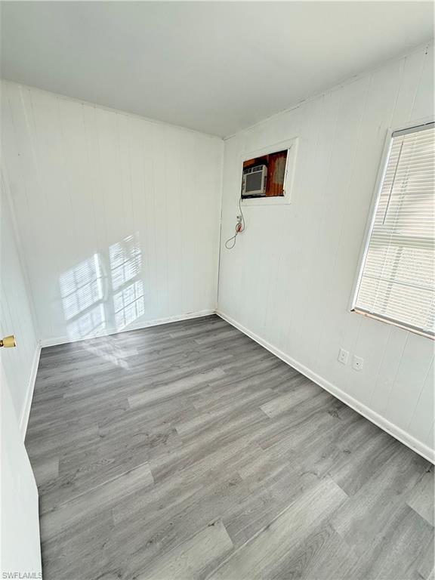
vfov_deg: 102.1
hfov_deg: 85.7
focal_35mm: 14
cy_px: 290
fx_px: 235
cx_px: 218
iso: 125
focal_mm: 2.22
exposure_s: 1/99
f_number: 2.2
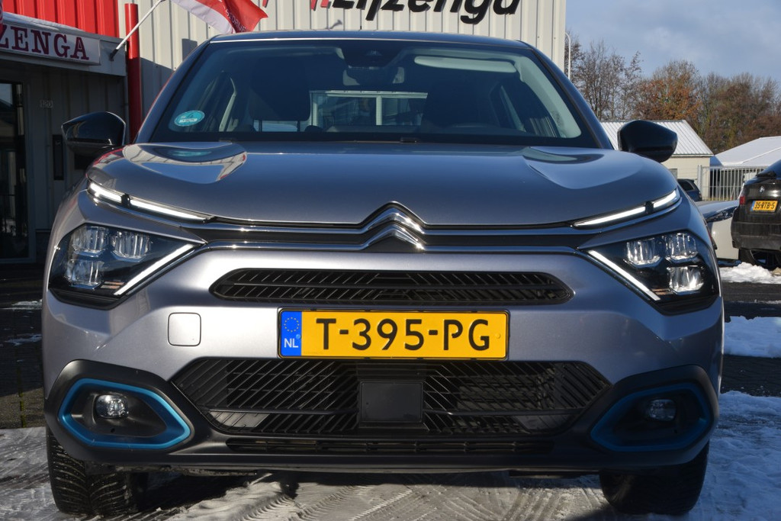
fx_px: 1497
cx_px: 390
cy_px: 260
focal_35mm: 69
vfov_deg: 19.7
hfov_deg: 29.2
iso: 200
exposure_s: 1/500
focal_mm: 46
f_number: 11
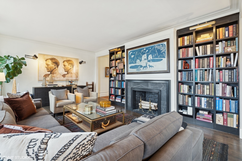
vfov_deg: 73.7
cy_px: 80
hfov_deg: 96.7
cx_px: 121
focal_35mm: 16
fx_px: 108
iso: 320
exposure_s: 1/8
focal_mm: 16
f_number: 8
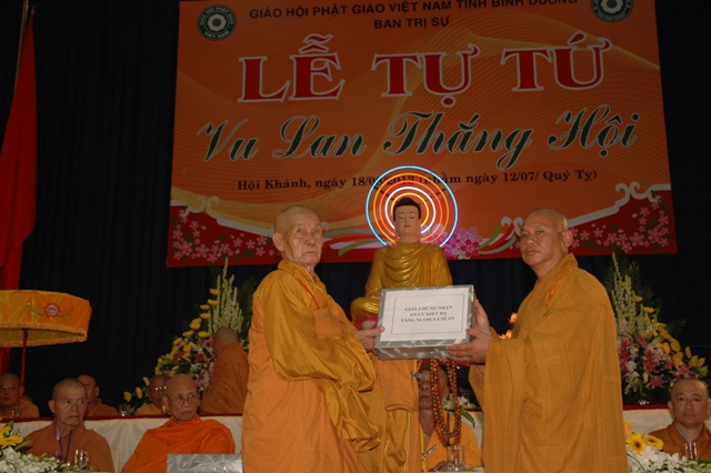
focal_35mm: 51
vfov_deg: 26.5
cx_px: 356
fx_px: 1007
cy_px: 236
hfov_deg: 38.9
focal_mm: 34
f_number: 4.2
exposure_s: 1/60
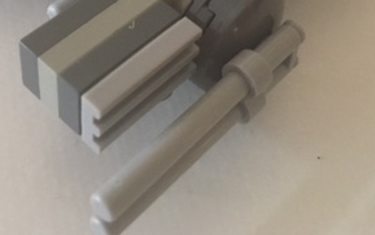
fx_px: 716
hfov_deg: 29.2
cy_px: -75
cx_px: 129
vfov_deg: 17.4
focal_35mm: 70
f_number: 2.2
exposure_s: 1/25
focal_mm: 4.15
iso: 200
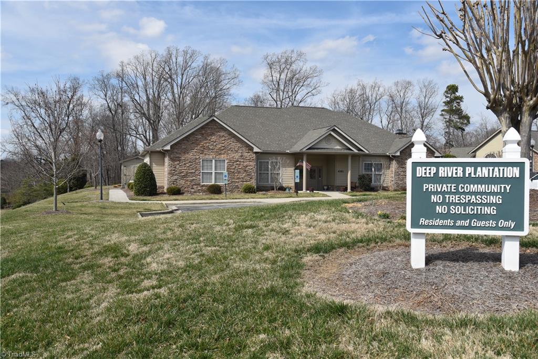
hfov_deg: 60.3
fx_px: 463
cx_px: 269
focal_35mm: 31
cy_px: 180
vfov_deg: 42.3
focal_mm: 31
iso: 200
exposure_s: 1/400
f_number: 10
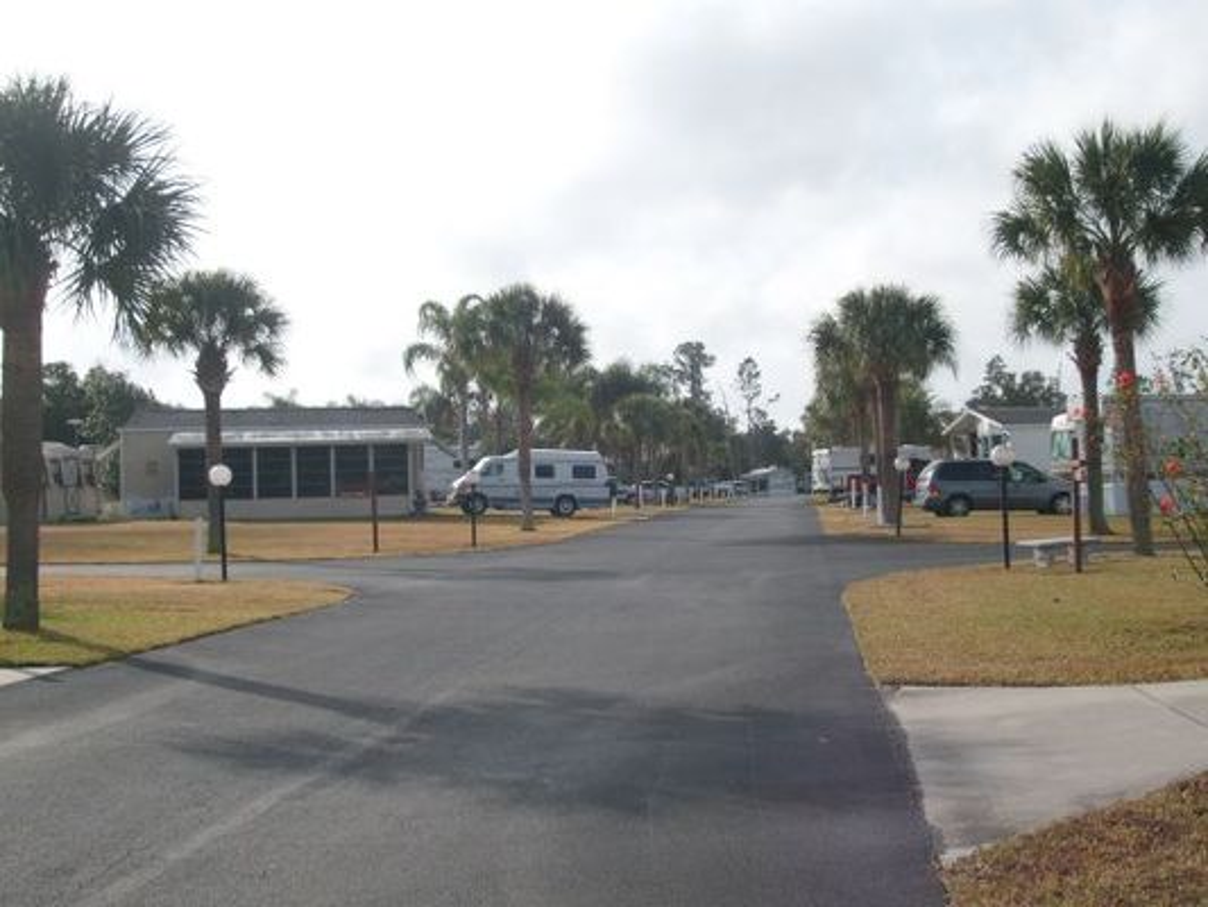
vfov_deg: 28.0
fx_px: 1815
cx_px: 604
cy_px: 454
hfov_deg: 36.8
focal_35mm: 52
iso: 80
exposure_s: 1/250
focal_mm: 8.7
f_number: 8.4
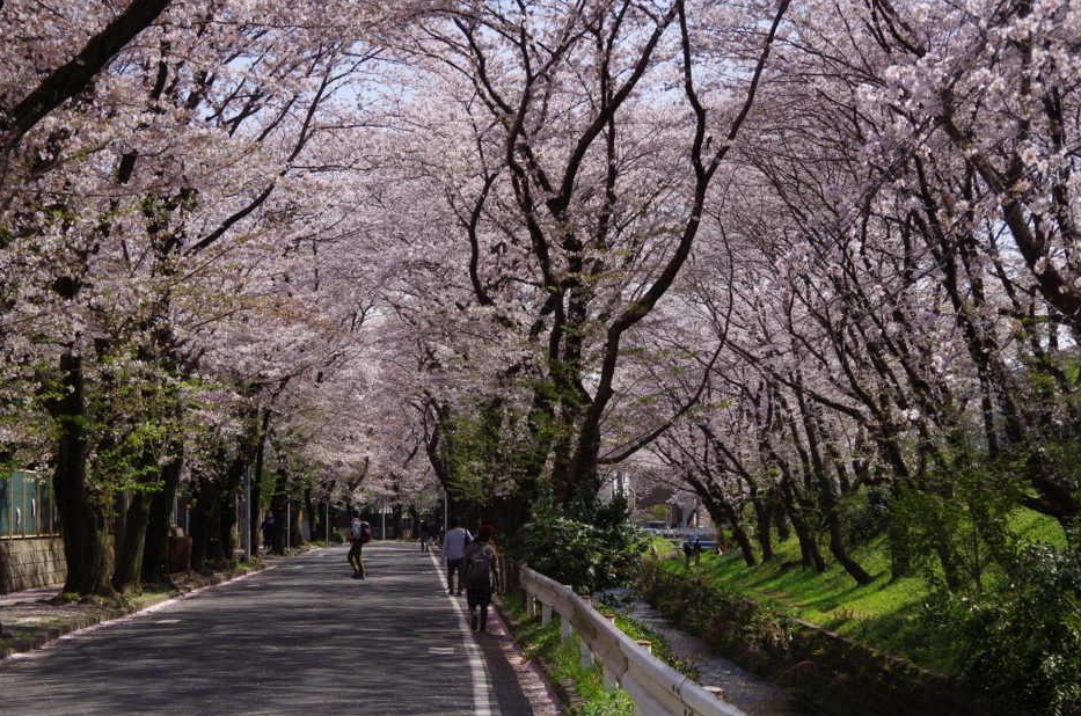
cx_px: 489
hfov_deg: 25.7
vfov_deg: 17.2
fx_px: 2367
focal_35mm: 79
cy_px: 373
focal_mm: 48
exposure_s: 1/250
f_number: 6.3
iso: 100
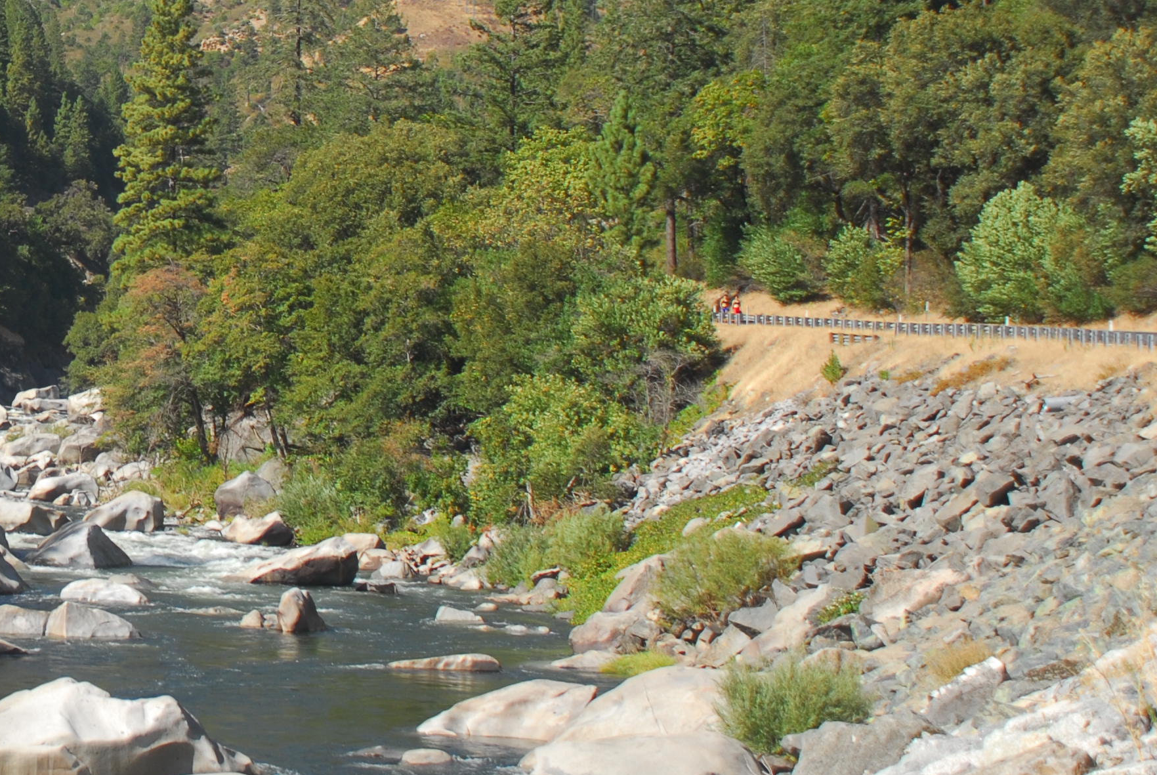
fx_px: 3286
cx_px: -89
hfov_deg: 19.2
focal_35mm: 102
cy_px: 184
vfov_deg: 13.4
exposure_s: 1/400
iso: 100
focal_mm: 31
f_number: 4.5
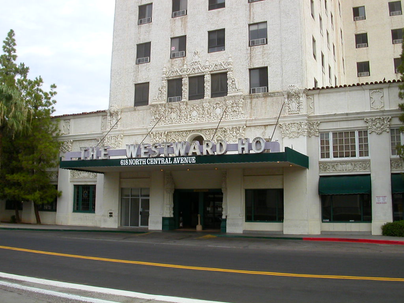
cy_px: 152
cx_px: 202
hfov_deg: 50.1
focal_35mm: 37
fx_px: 432
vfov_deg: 38.7
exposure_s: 1/222
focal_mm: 5.6
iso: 100
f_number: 4.5
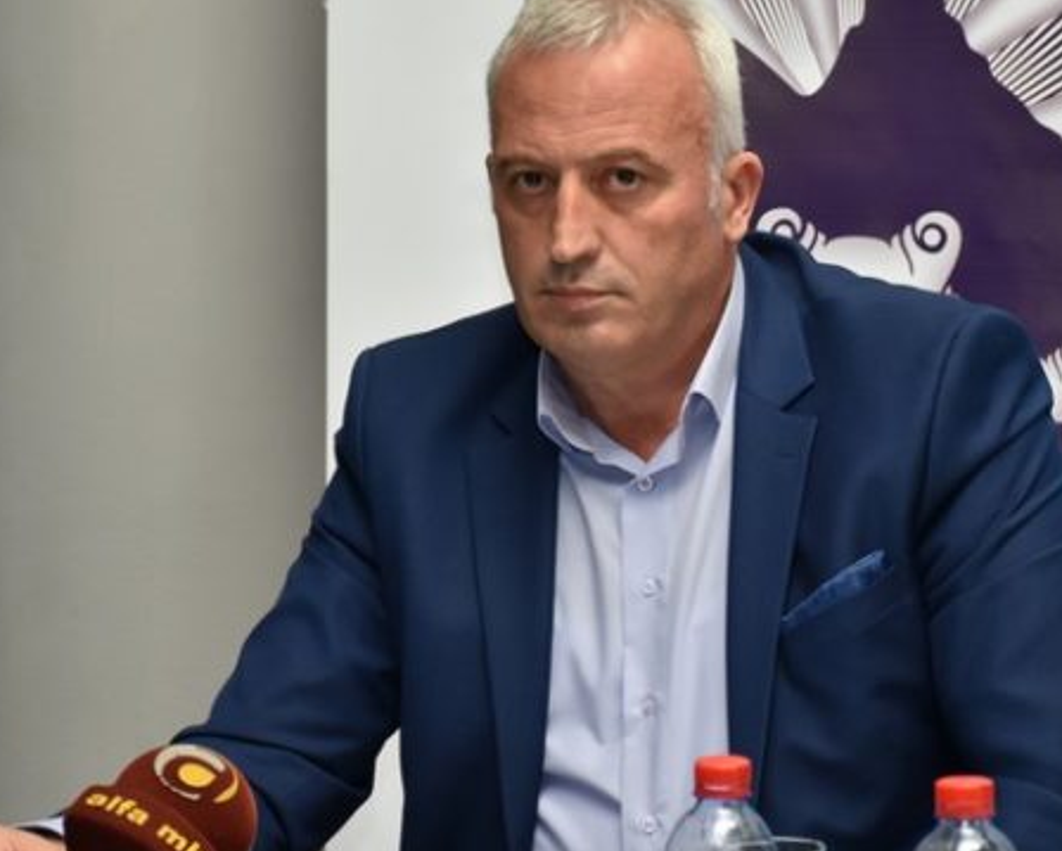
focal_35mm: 181
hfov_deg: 10.7
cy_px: 415
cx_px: 590
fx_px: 5687
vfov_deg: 8.6
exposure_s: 1/80
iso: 800
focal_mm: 75
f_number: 5
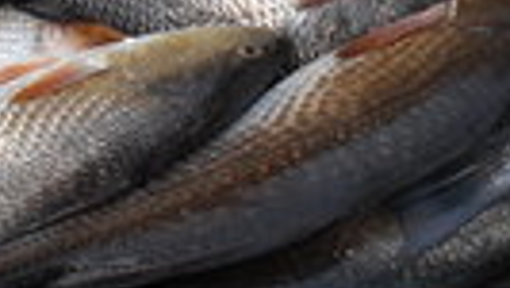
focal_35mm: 115
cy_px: 19
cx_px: 303
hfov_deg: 18.6
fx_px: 1556
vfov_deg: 10.5
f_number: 2.8
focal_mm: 5.7
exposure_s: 1/309
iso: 64
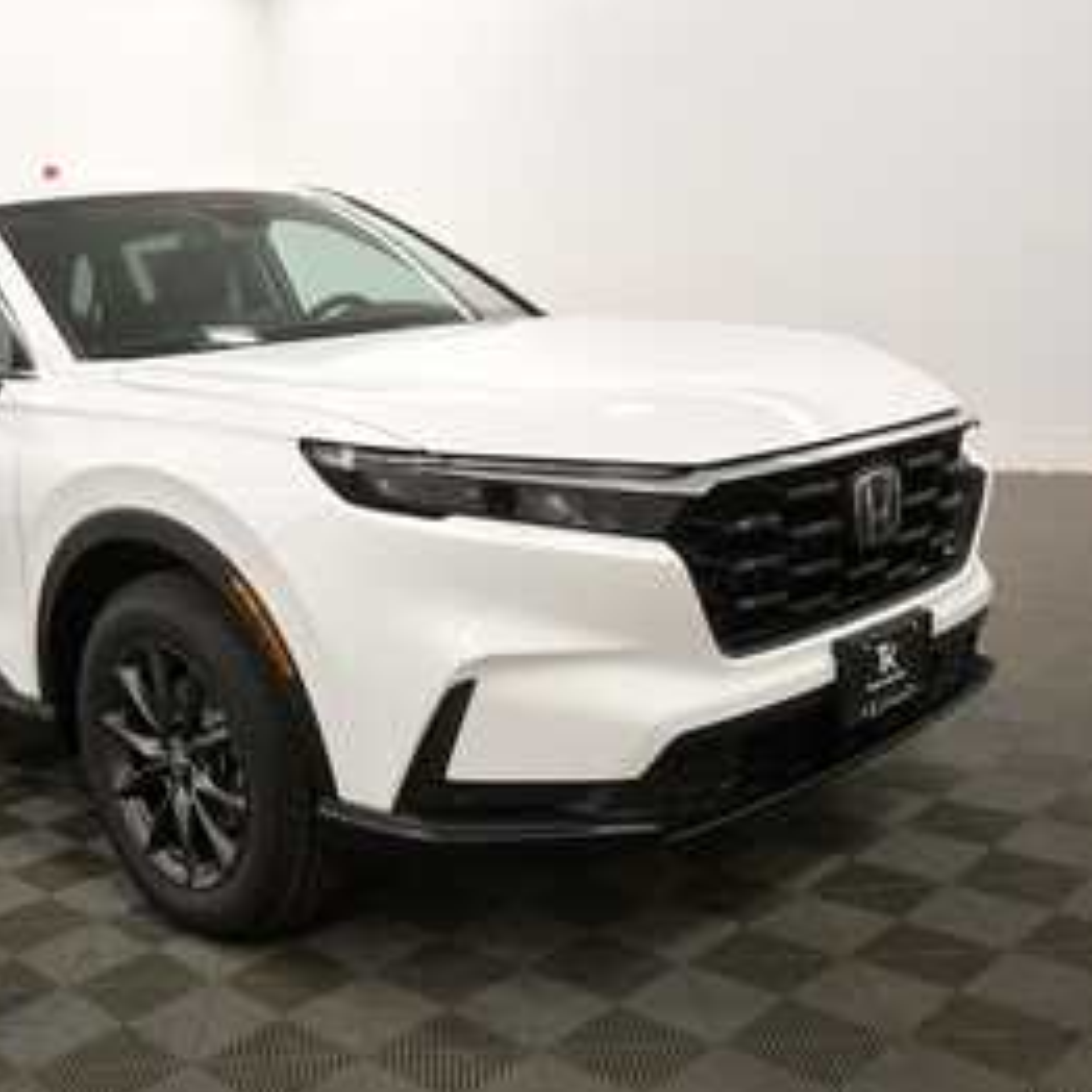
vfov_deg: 42.8
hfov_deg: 42.0
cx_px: 321
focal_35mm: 39
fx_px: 1392
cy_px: 544
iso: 800
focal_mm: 20
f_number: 5.6
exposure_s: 1/200
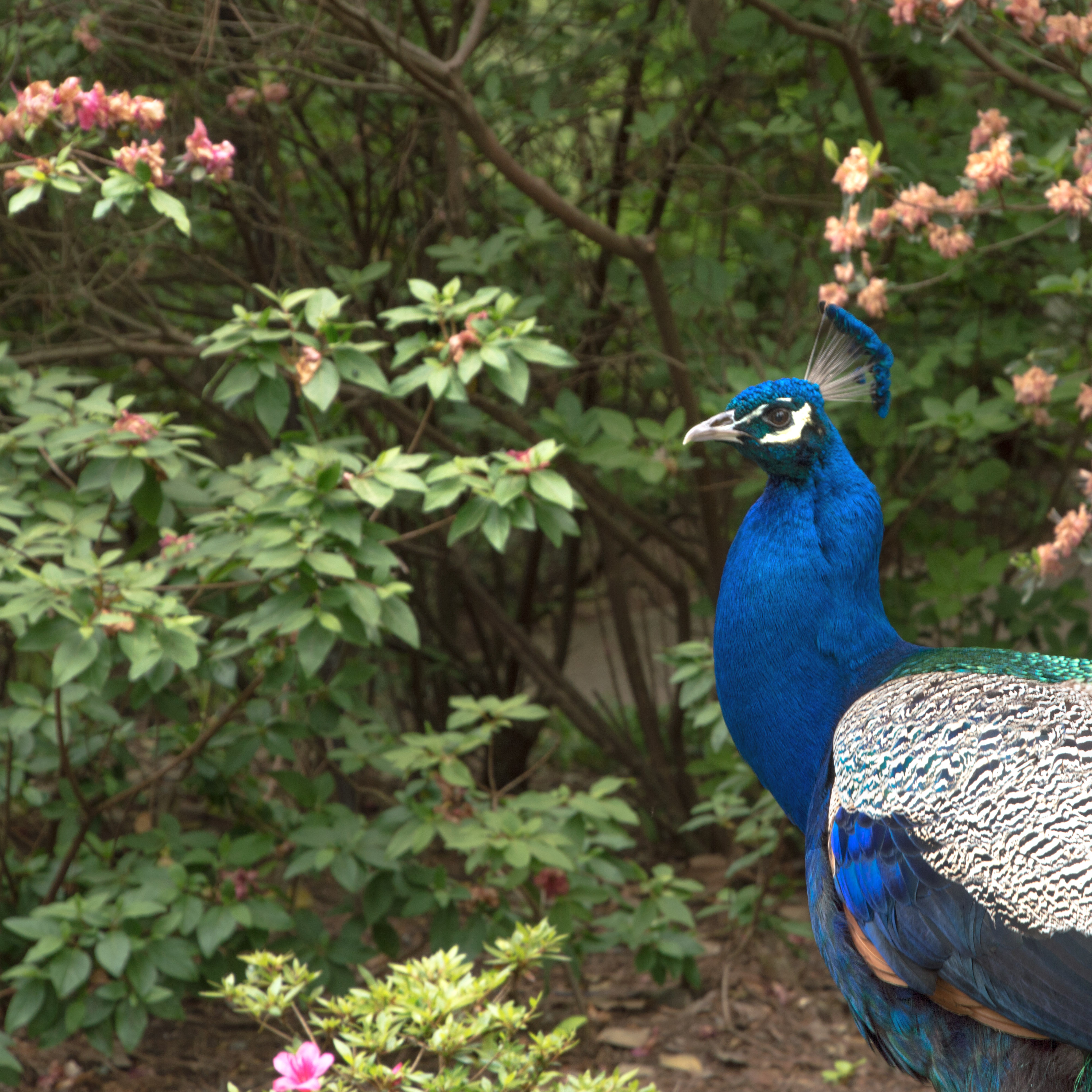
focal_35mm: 192
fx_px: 6853
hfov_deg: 9.1
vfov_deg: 9.1
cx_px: 814
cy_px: 546
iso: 100
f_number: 10
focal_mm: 100
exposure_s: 1/30
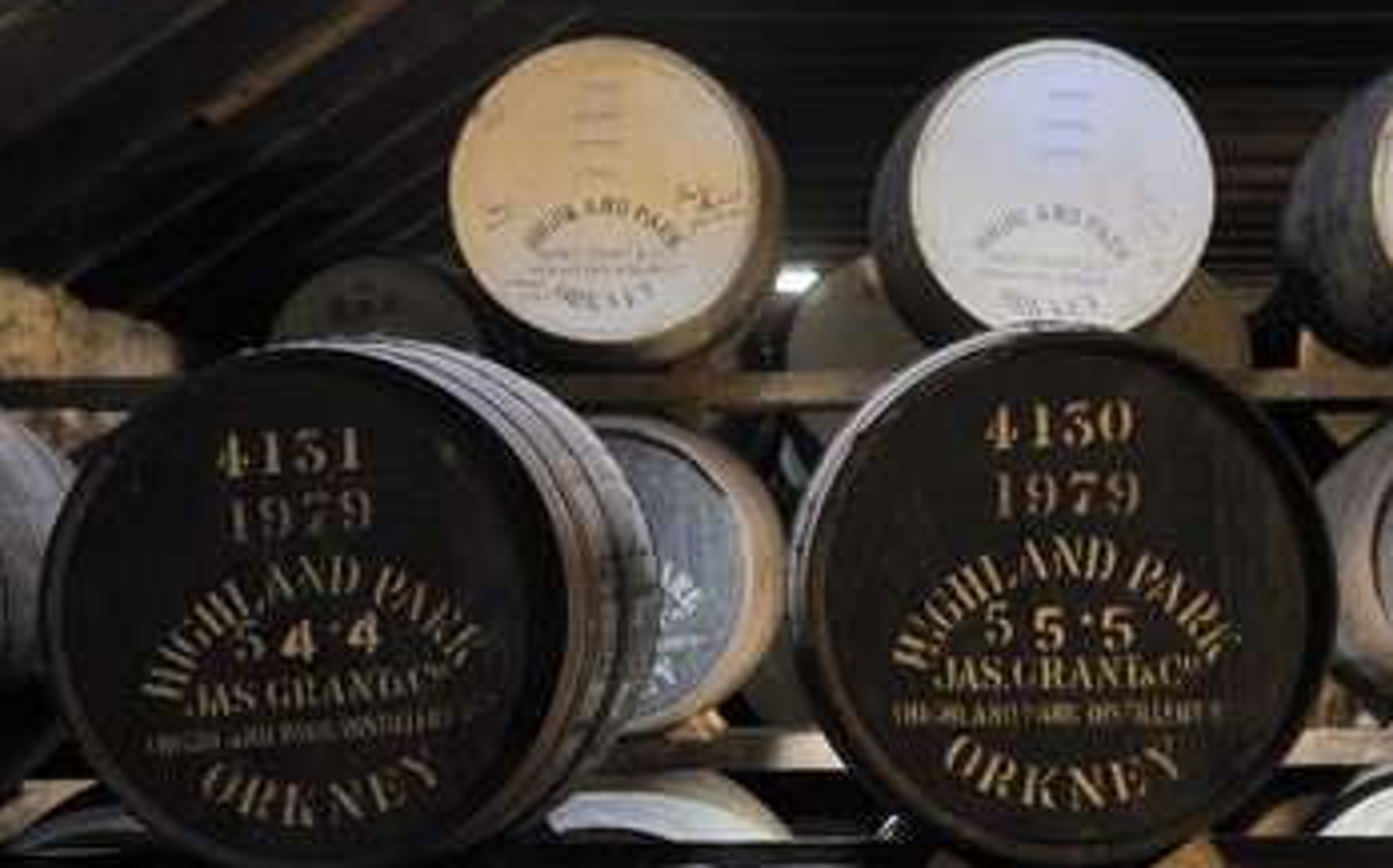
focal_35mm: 59
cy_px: 508
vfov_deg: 21.9
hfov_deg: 34.5
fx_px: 2238
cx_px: 831
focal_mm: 48
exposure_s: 1/2.5
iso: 400
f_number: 4
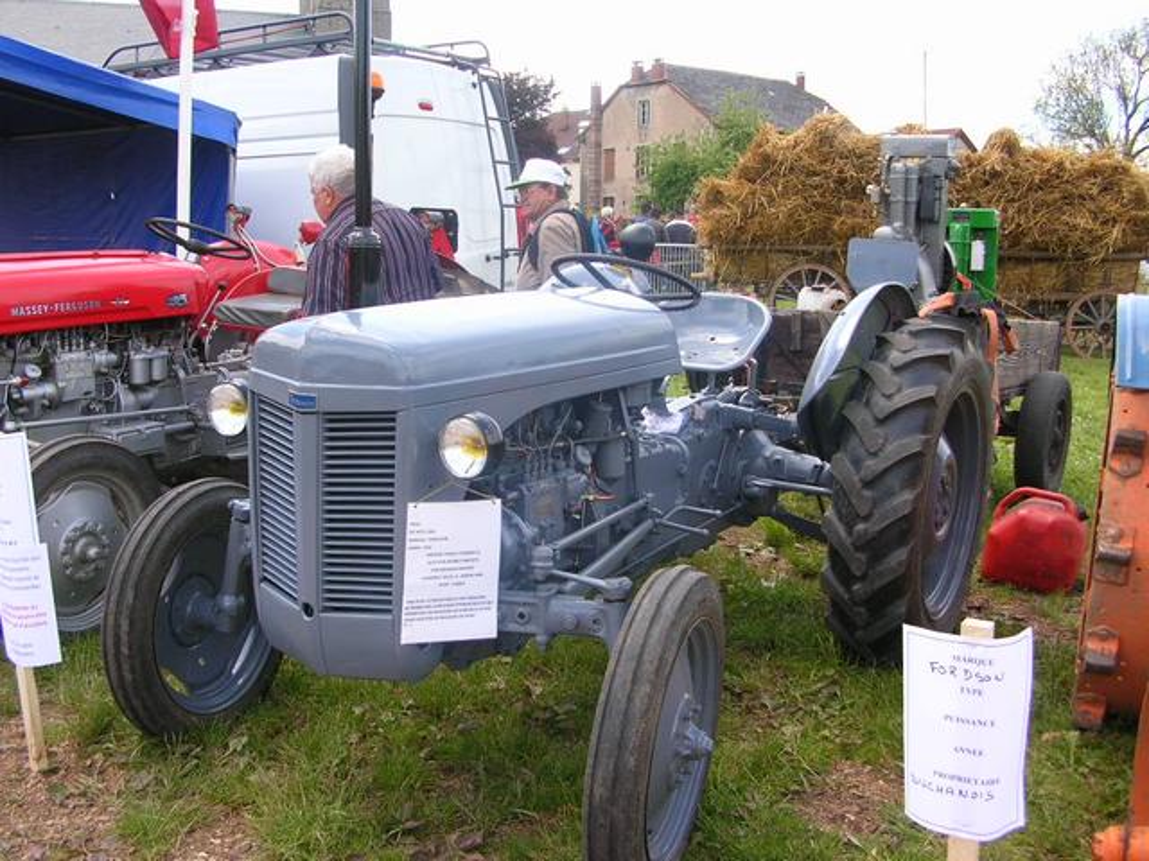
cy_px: 430
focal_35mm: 35
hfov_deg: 52.6
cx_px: 574
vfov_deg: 40.7
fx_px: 1162
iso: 50
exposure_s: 1/228
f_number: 2.8
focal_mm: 5.8
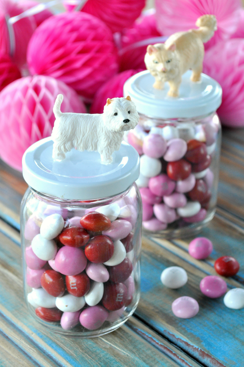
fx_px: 841
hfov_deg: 16.5
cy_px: 184
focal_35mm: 82
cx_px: 122
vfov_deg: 24.6
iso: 640
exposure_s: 1/50
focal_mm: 55
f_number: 8
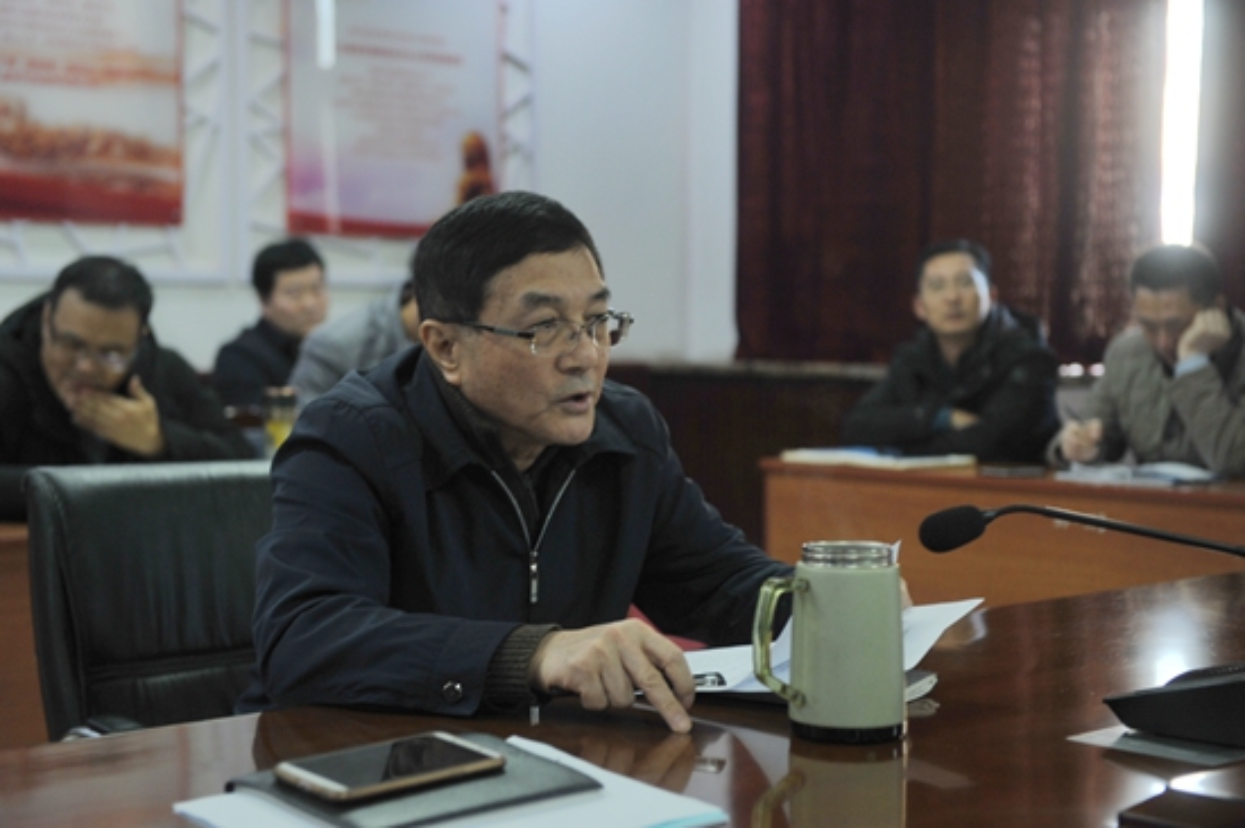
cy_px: 414
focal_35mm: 62
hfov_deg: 32.4
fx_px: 2143
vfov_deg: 21.9
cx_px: 622
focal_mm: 62
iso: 800
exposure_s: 1/80
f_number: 3.5
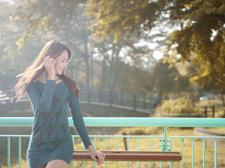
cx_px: 118
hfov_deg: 25.3
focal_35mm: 77
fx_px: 500
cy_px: 85
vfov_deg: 19.1
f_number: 2.8
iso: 100
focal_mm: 70
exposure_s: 1/400
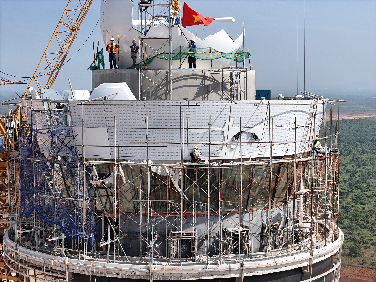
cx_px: 188
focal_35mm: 70
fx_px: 760
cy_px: 141
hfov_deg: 27.8
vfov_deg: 21.0
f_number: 2.8
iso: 200
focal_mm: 19.35
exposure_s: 1/800
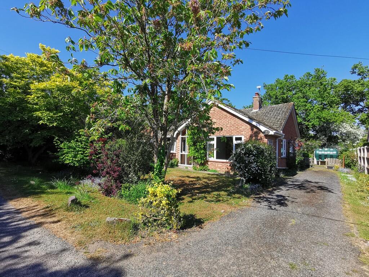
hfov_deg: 91.0
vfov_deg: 74.7
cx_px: 184
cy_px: 138
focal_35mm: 17
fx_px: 181
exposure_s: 1/843
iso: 50
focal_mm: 2.26
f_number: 2.2
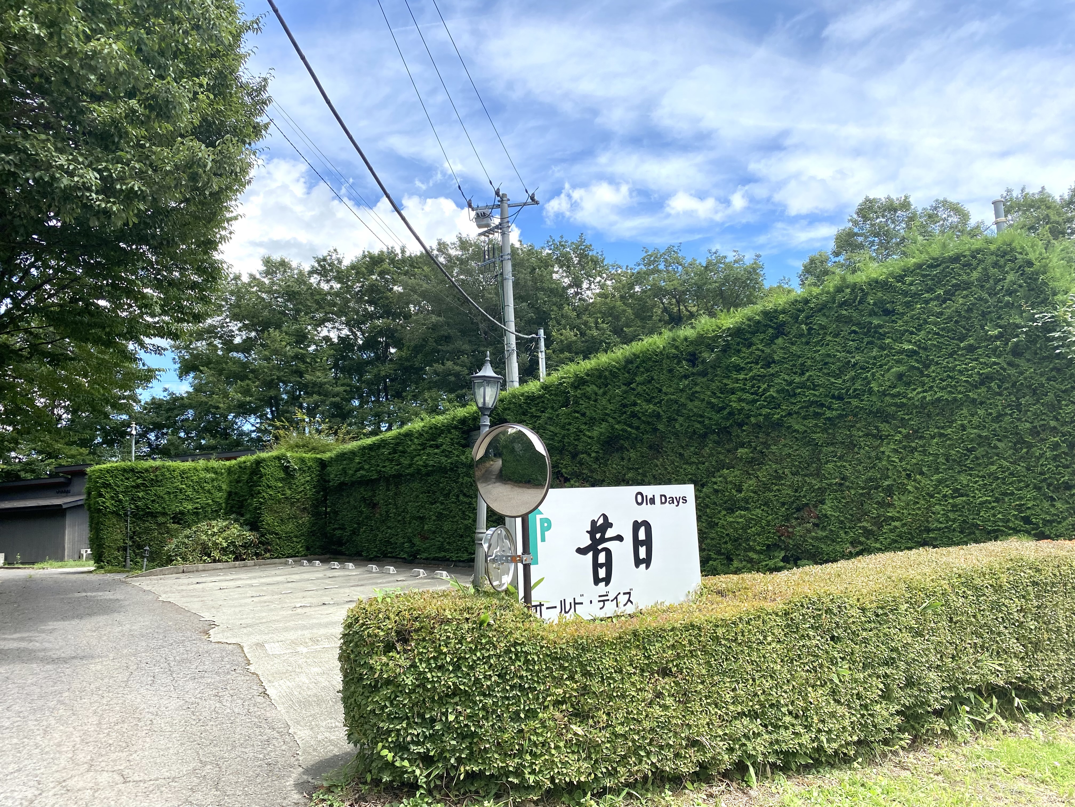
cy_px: 404
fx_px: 807
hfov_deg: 67.3
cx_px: 538
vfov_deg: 53.1
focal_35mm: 26
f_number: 1.8
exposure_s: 1/1898
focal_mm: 4.25
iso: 32
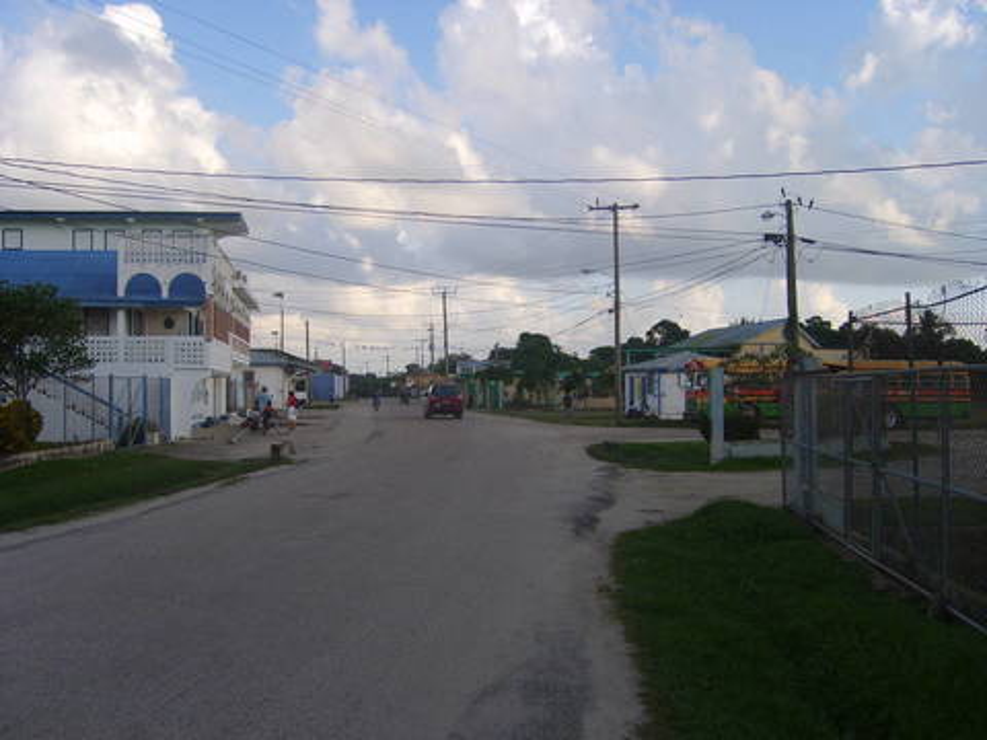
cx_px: 494
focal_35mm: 35
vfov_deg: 40.7
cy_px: 370
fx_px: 998
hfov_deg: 52.6
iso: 50
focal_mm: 5.8
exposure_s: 1/750
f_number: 2.8
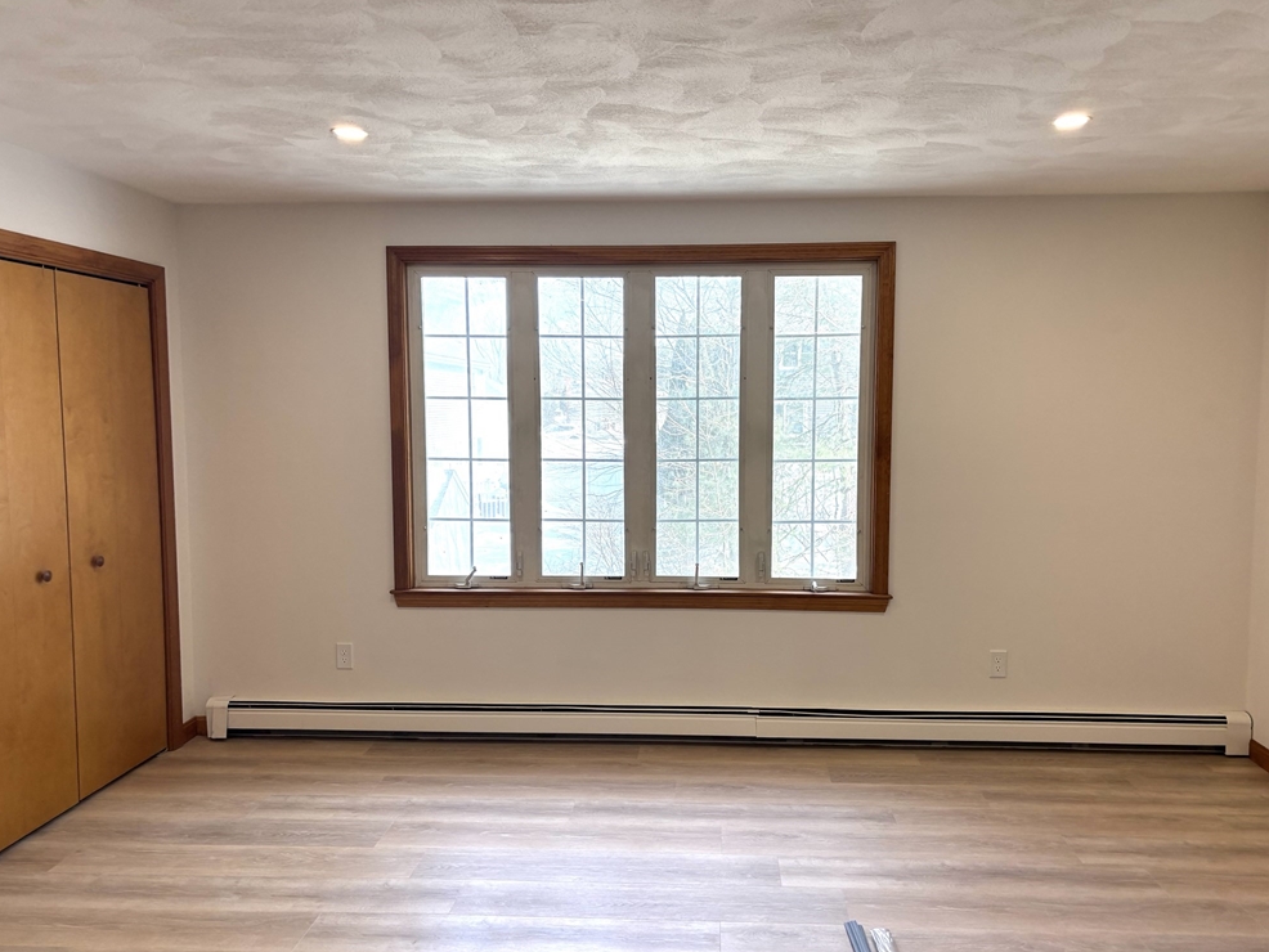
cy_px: 482
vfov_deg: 51.4
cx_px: 653
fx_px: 990
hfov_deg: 65.3
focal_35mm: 27
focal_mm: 5.96
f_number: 1.6
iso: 64
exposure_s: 1/167
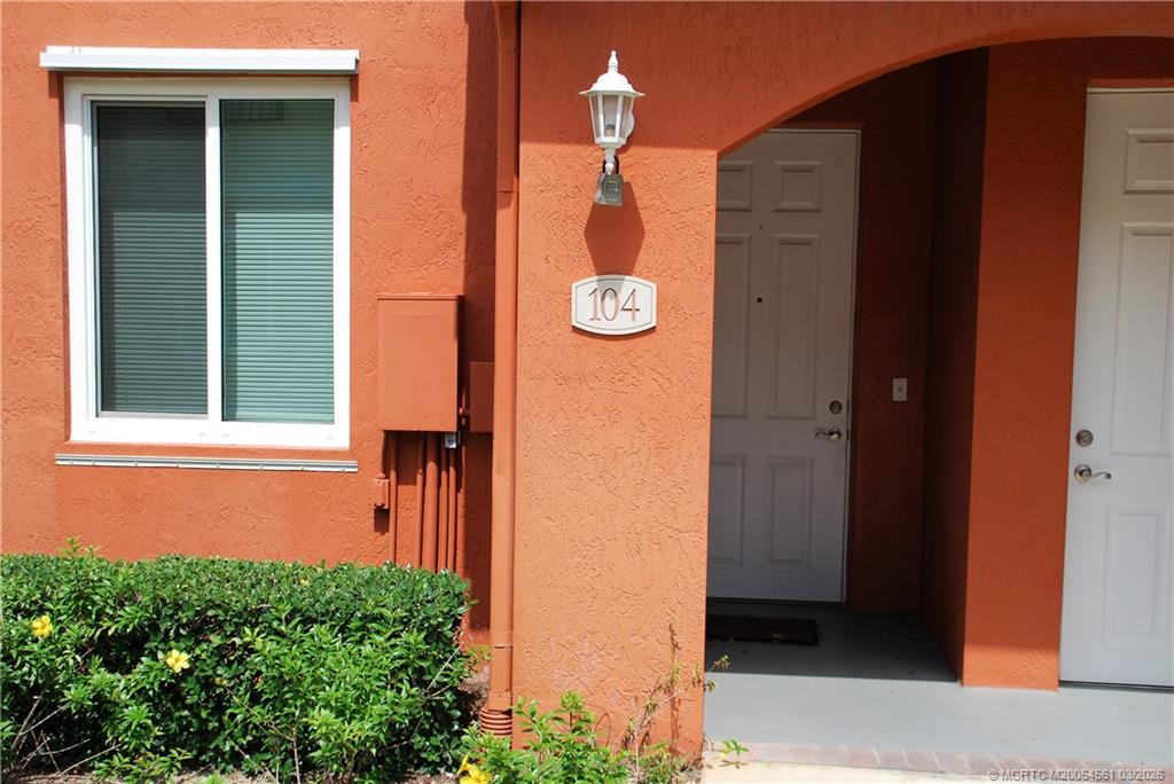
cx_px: 587
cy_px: 392
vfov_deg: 31.9
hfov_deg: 46.4
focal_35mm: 42
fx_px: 1370
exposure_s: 1/250
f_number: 8
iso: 100
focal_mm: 28
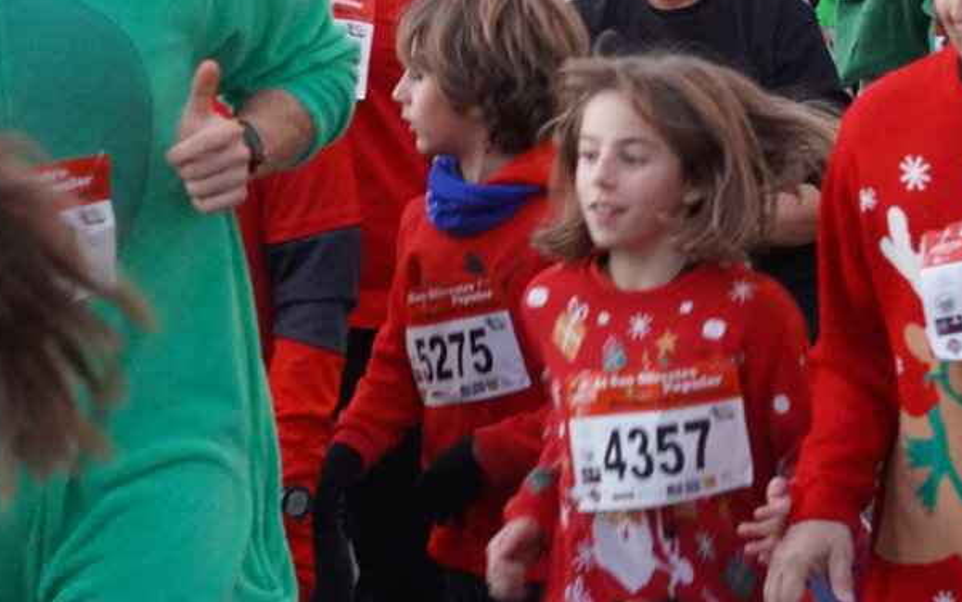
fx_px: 4697
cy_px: -60
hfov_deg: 11.7
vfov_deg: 7.3
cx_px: 642
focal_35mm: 179
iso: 5000
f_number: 4.5
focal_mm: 55
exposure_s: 1/160
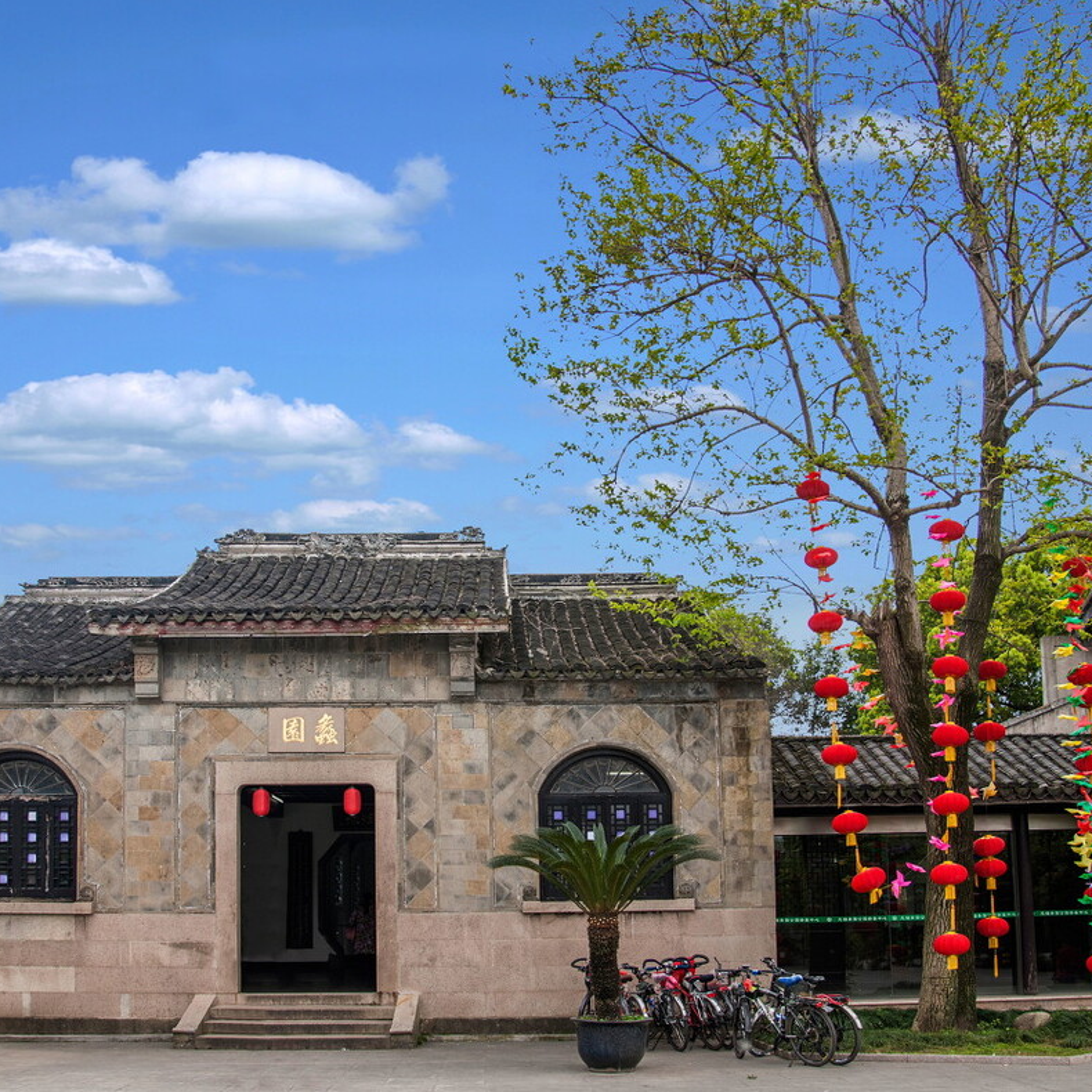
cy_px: 552
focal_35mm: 31
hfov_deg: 52.4
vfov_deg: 52.5
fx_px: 1106
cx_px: 492
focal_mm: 24
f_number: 4.5
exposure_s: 1/640
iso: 250
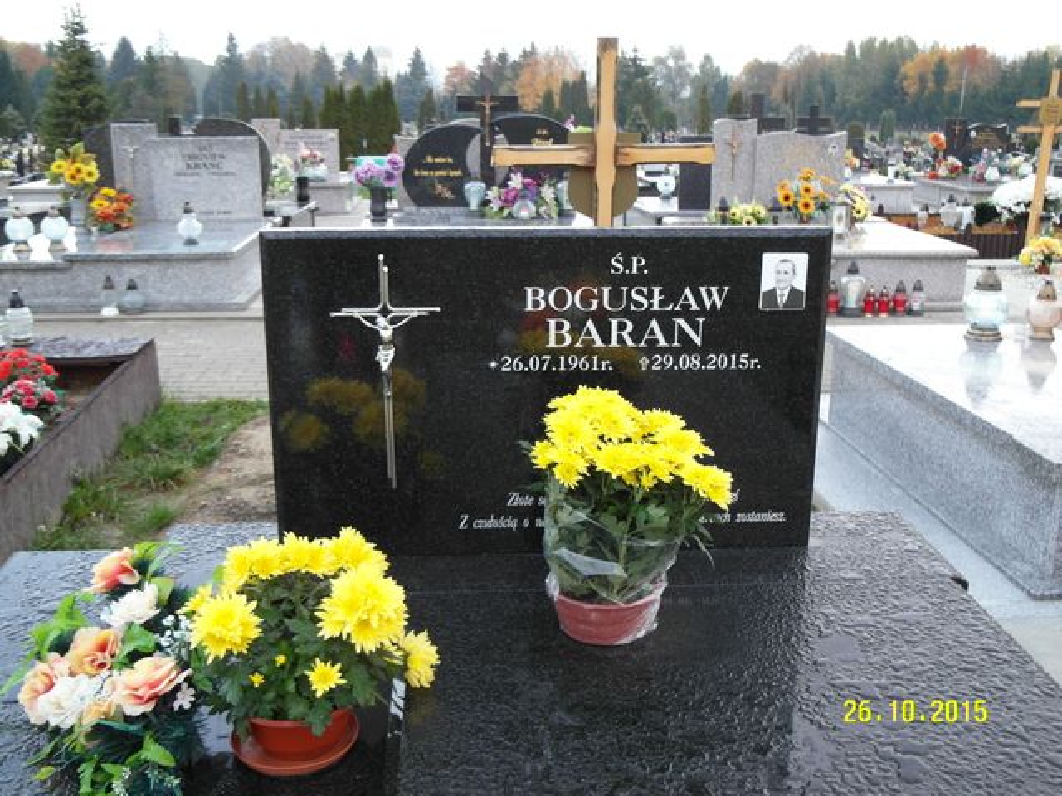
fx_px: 1104
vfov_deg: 39.7
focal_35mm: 36
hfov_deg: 51.4
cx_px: 531
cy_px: 398
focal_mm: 7.8
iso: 100
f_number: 2.7
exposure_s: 1/60
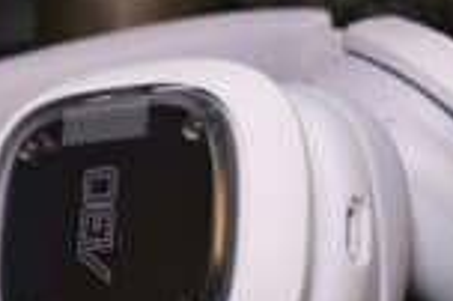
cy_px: 128
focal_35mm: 95
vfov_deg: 14.4
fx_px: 1194
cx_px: 119
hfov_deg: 21.3
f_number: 6.4
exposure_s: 1/38
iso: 800
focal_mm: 24.7
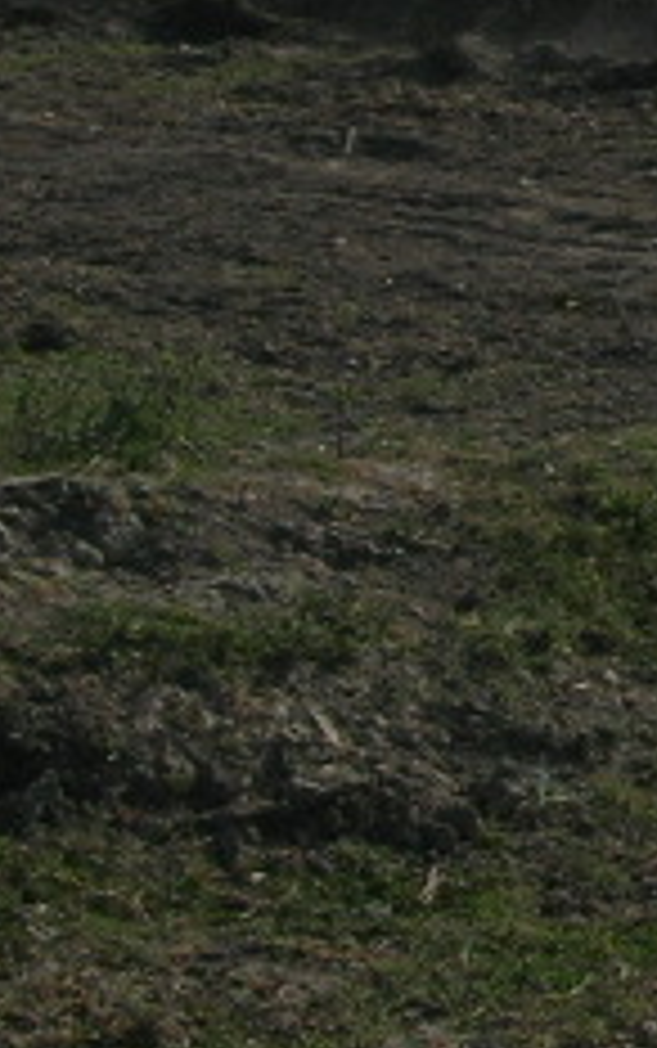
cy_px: -90
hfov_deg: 6.8
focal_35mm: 177
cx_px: 1904
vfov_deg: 11.7
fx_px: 5061
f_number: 4.8
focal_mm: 7.8
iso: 64
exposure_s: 1/1068
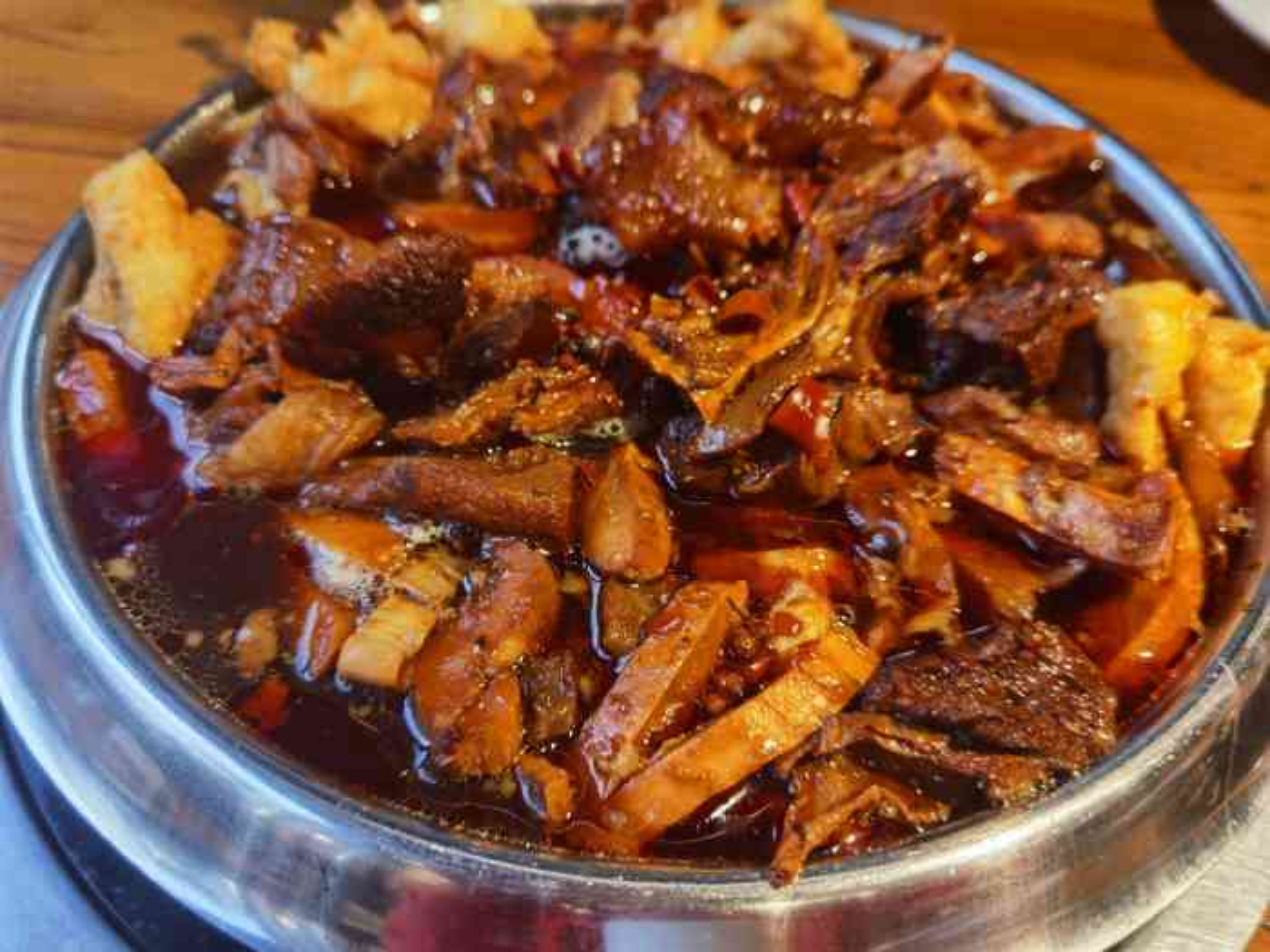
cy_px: 476
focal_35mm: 27
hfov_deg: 65.3
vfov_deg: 51.4
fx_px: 991
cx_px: 635
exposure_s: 1/58.1
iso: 50
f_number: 1.9
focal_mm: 6.71
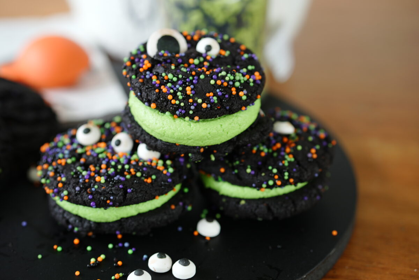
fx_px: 978
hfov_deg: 24.2
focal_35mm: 84
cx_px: 210
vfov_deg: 16.3
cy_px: 140
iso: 100
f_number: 2.2
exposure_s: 1/13
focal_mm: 56
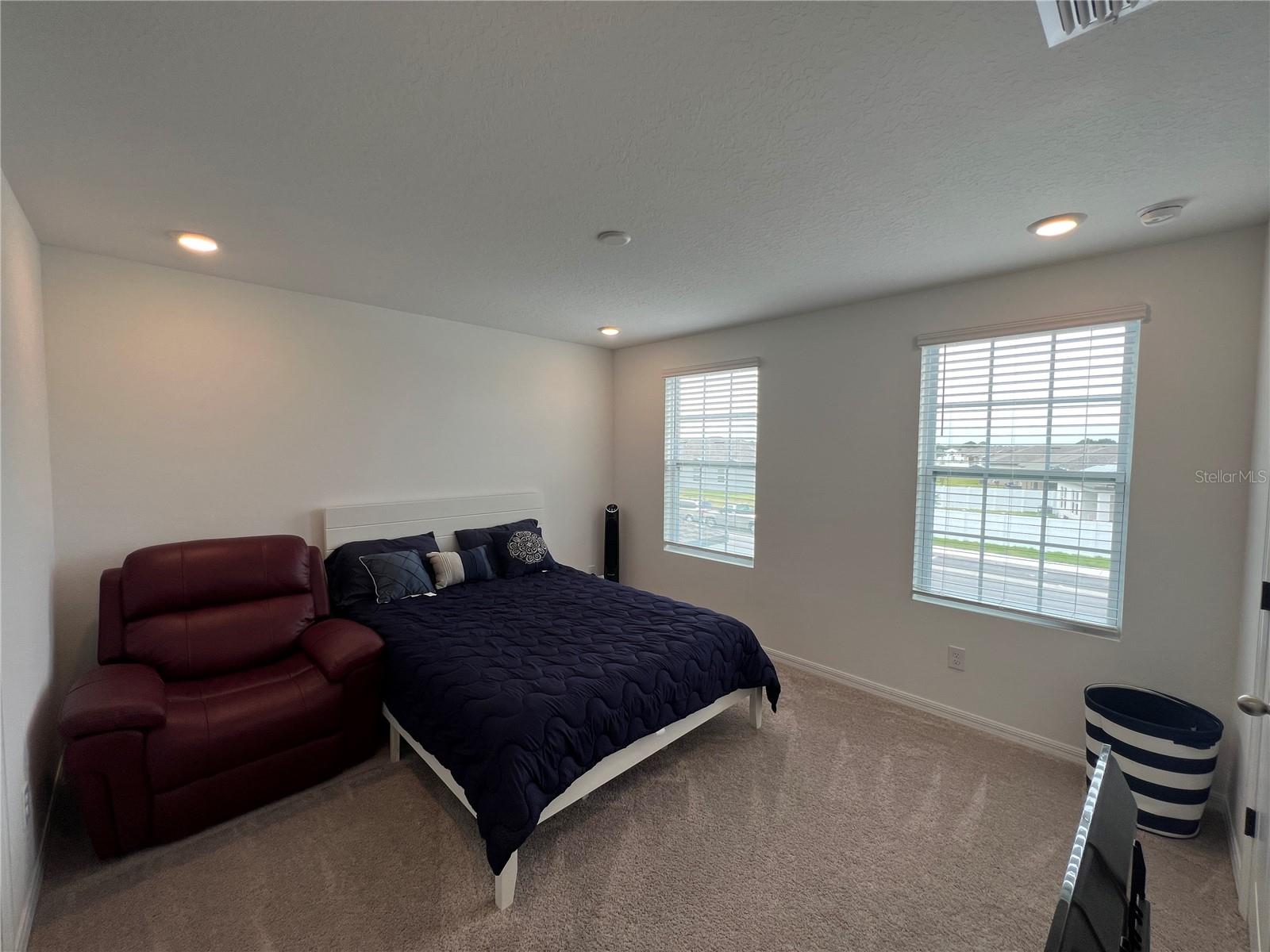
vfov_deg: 89.9
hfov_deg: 106.2
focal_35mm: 13
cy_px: 476
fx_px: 477
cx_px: 635
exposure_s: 1/120
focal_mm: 1.57
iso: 40
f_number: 1.8
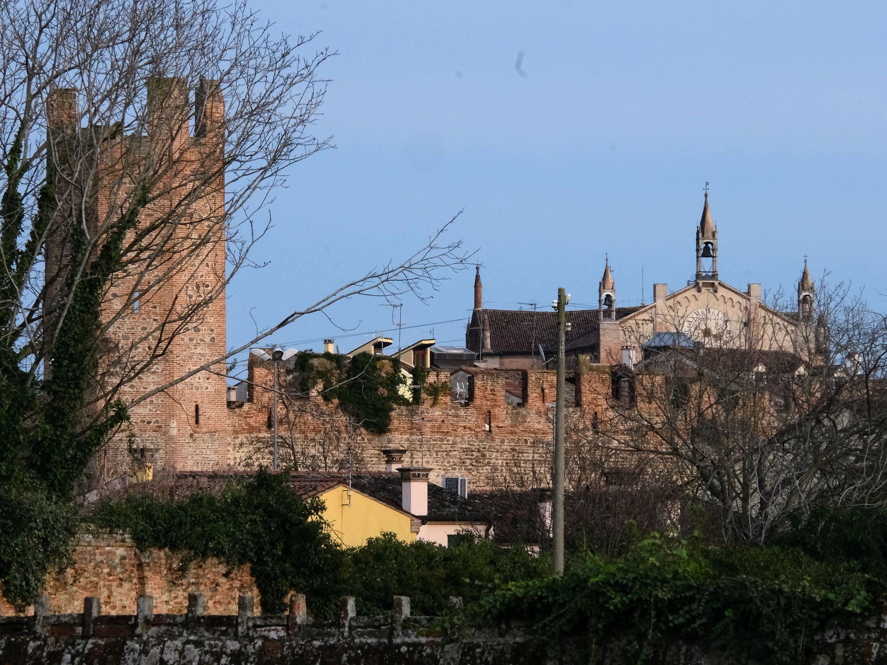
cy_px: 332
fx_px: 9582
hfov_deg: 5.3
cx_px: 428
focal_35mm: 374
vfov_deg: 4.0
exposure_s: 1/160
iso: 1600
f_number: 22
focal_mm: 230
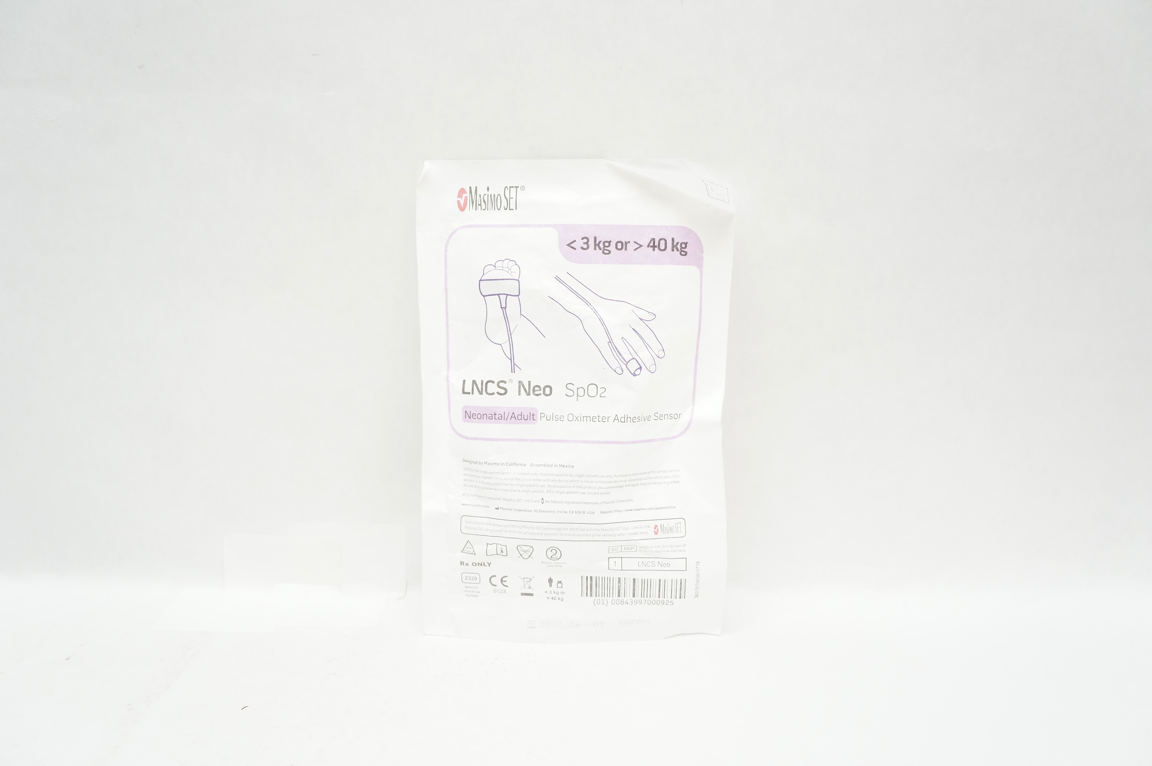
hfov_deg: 67.4
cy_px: 383
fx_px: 863
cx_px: 576
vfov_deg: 47.8
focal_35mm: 27
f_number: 6.3
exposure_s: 1/60
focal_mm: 18
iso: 800
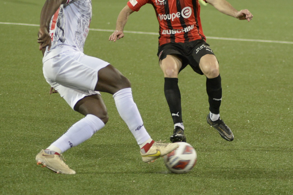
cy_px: 56
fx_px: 1984
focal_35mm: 244
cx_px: 188
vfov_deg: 5.6
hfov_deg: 8.4
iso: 5000
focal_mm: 135
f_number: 4.2
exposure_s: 1/640
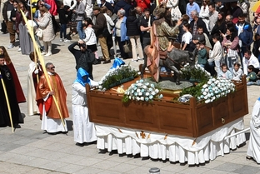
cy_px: 194
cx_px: 337
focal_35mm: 173
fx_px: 1251
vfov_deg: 7.9
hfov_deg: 11.6
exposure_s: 1/500
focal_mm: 30
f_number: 11
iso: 200
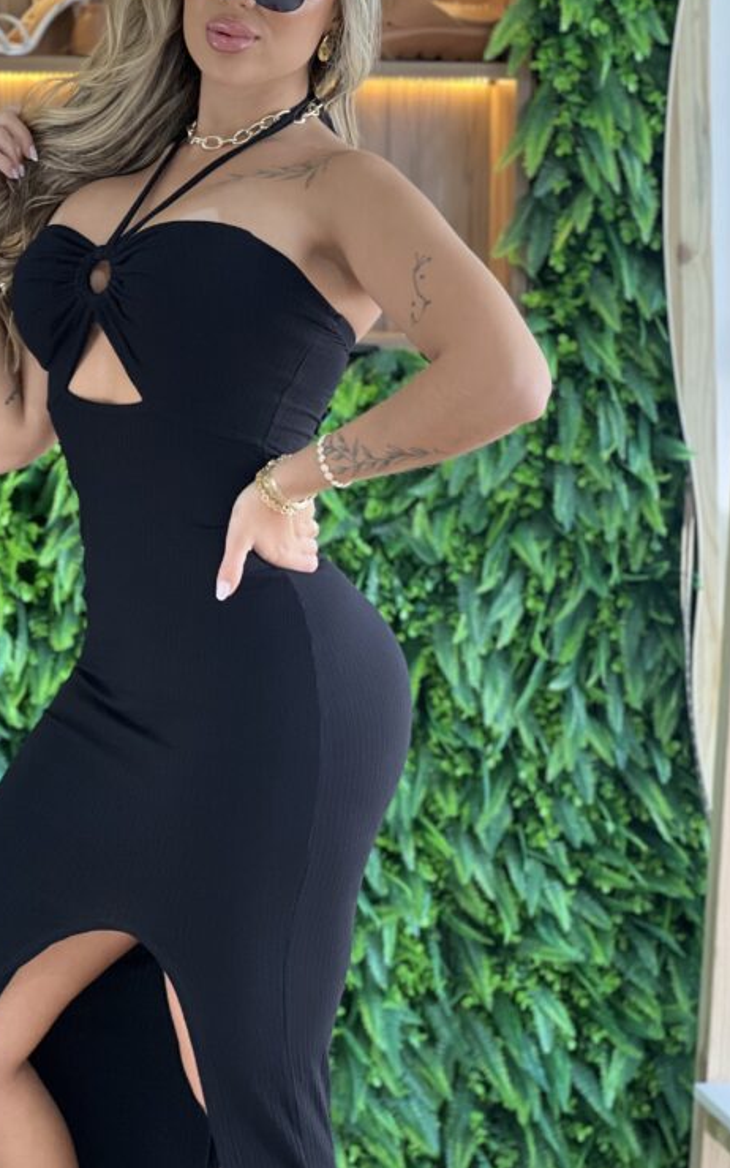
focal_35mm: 103
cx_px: 202
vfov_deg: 20.2
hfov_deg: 12.7
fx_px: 3278
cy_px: 464
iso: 200
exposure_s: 1/120
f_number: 2.8
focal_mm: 9
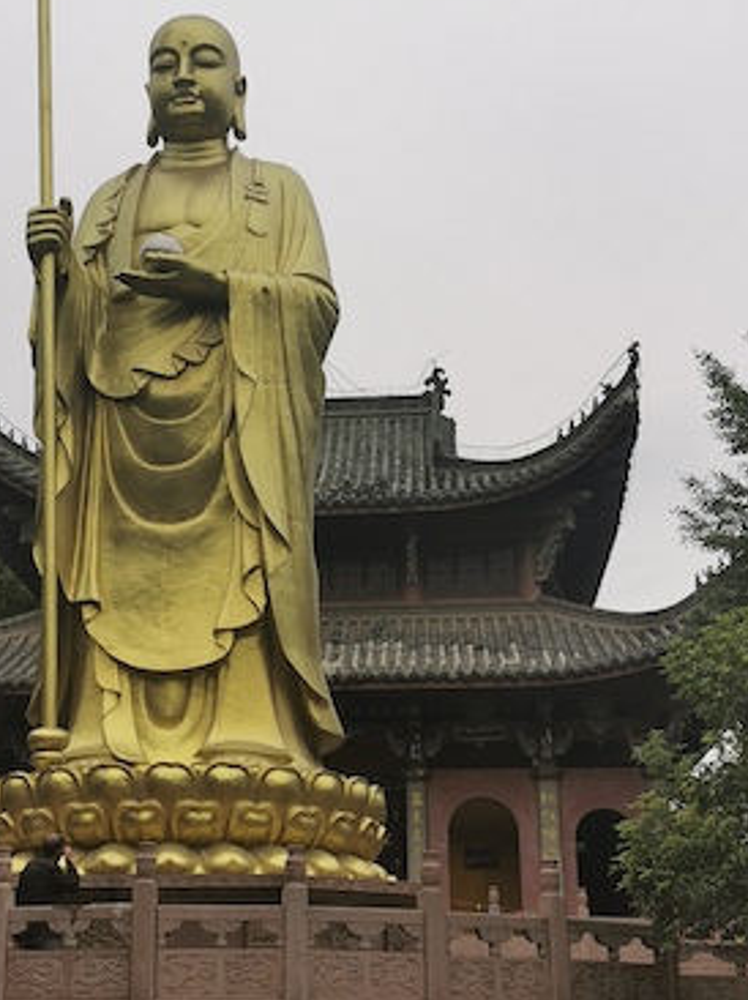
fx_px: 1615
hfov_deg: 26.0
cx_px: 292
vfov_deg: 34.4
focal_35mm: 56
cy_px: 525
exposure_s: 1/1166
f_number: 1.8
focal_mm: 5.58
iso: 50
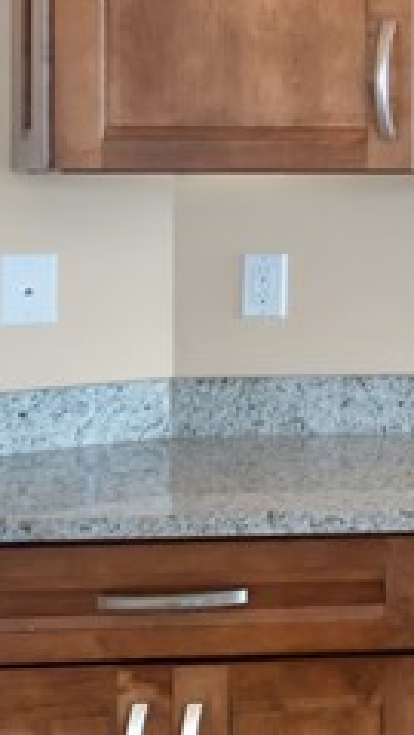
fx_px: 1269
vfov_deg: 31.8
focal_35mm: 65
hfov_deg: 10.7
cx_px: 1309
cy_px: 181
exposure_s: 1/13
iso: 200
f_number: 7.1
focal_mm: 7
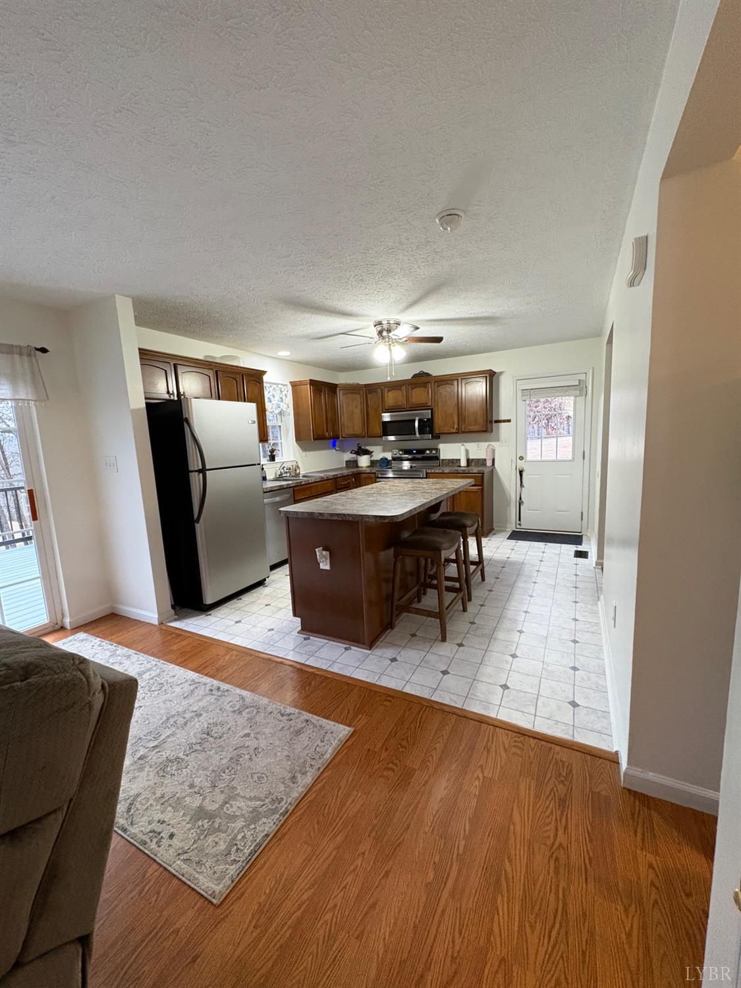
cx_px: 370
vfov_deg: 102.1
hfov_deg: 85.7
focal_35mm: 14
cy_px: 494
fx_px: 400
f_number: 2.2
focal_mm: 2.22
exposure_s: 1/60
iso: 500
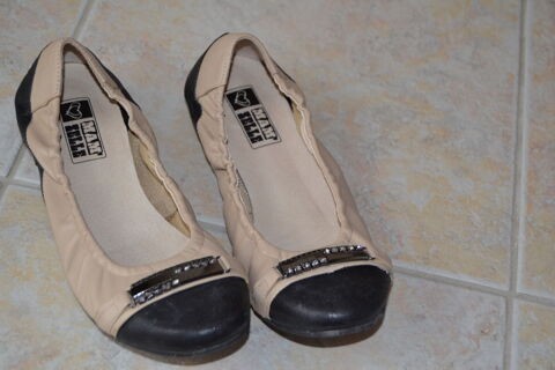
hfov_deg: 33.4
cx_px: 278
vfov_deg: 22.6
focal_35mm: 60
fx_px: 925
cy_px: 185
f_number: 5
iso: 900
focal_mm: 40
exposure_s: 1/60
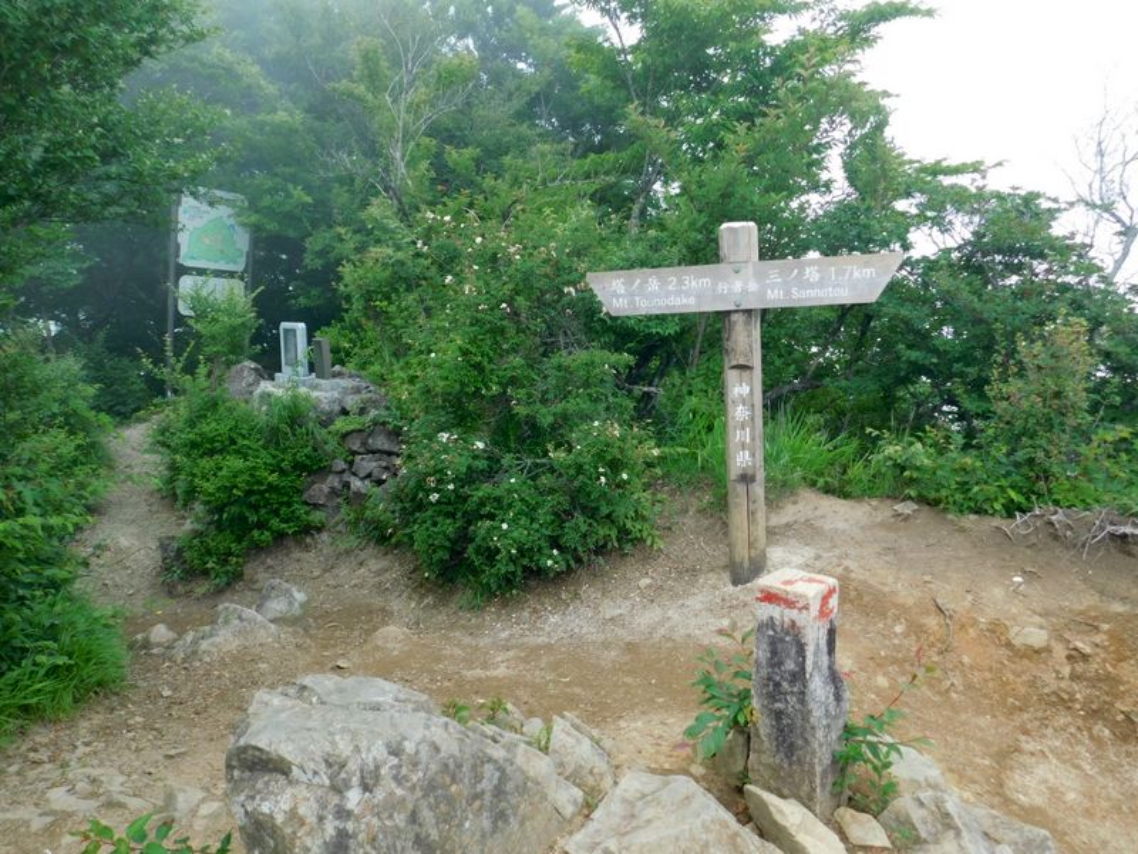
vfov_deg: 49.7
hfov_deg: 63.4
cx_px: 569
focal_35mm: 28
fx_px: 920
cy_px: 427
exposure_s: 1/320
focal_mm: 4.9
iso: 125
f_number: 3.2
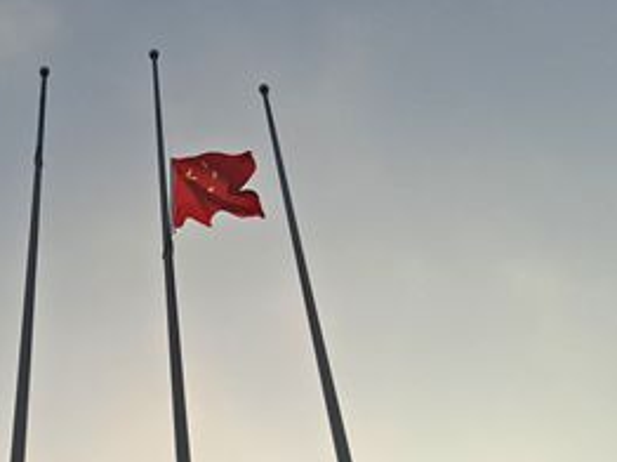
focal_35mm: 71
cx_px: 82
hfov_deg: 26.6
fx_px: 1264
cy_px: 318
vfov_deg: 20.6
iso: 40
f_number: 2.2
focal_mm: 4.73
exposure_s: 1/2169
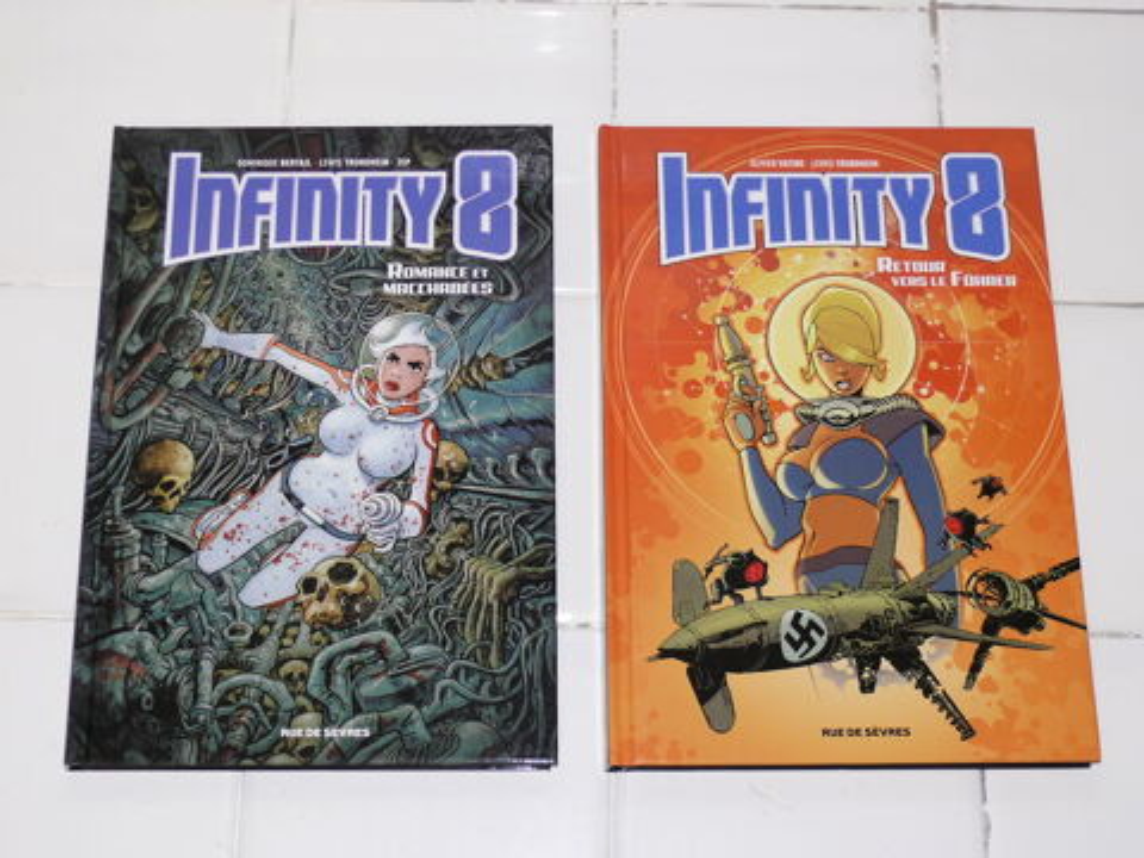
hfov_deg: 31.7
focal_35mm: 61
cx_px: 572
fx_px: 2016
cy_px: 429
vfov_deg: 24.0
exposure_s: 1/30
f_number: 3.2
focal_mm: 11
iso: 100
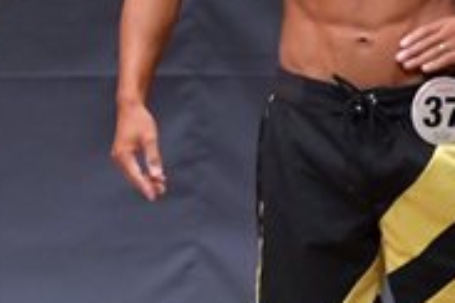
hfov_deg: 1.7
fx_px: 15292
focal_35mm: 1210
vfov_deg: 1.1
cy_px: 147
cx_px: -108
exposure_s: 1/400
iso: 6400
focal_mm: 190
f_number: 5.6
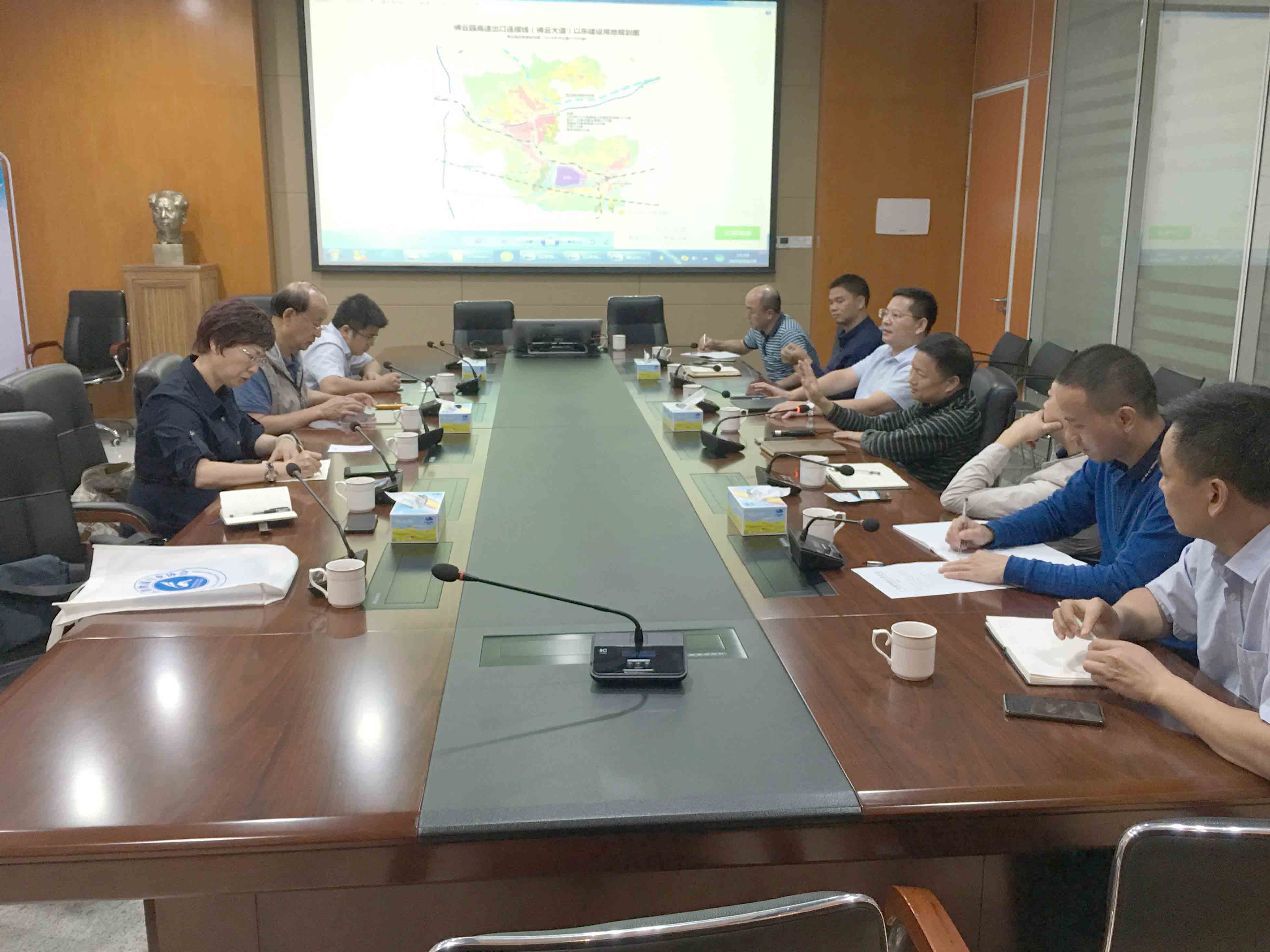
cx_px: 656
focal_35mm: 30
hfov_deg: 60.0
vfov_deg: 46.8
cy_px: 472
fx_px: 1101
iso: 64
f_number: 2.2
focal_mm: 4.15
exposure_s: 1/17
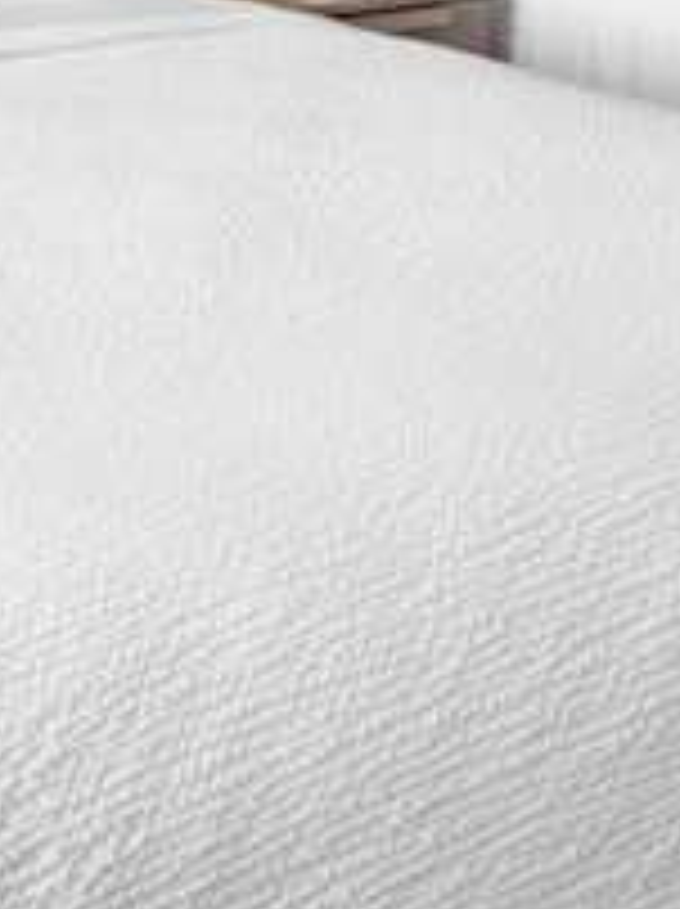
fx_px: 2047
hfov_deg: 18.3
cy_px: -382
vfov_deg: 21.7
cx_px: -38
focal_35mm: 78
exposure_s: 1/20
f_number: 9
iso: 100
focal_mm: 16
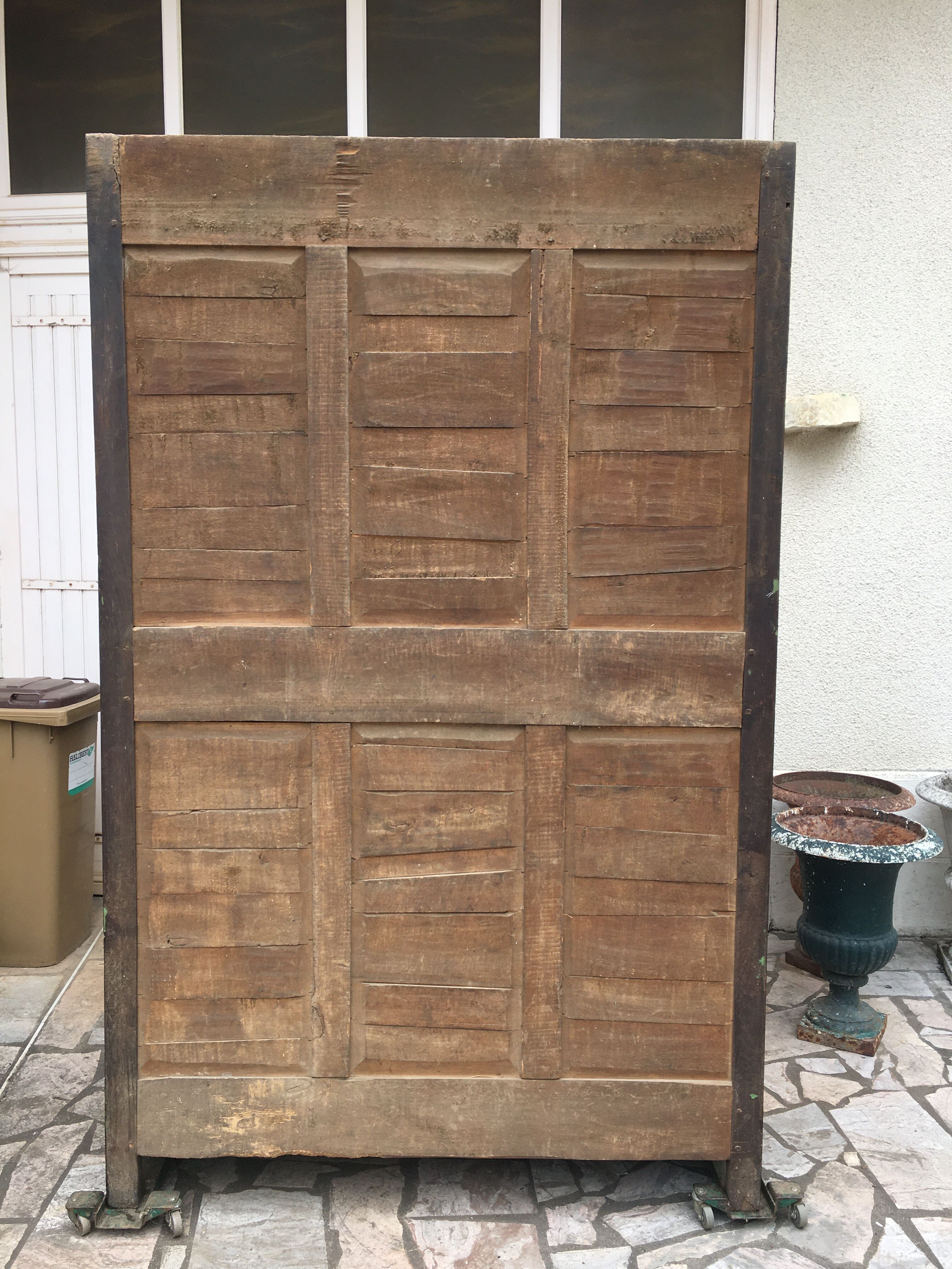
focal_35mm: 29
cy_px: 634
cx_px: 476
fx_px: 1063
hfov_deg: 48.2
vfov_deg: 61.7
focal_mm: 4.15
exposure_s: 1/285
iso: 25
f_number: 2.2
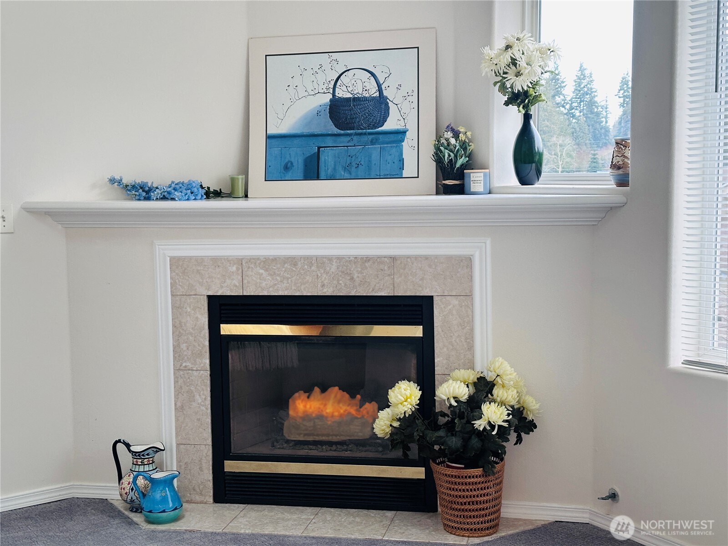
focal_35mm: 48
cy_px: 273
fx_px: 1009
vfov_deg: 30.3
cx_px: 364
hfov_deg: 39.7
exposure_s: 1/60
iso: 200
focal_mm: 6.86
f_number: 1.78
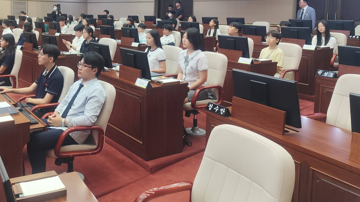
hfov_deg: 53.7
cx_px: 108
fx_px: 344
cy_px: 38
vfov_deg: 31.9
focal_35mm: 36
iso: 500
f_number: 1.65
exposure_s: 1/120
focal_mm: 6.19
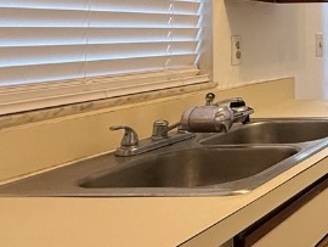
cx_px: 538
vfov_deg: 26.4
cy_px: 15
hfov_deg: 24.3
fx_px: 503
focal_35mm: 53
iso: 250
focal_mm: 2.22
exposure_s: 1/120
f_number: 2.2
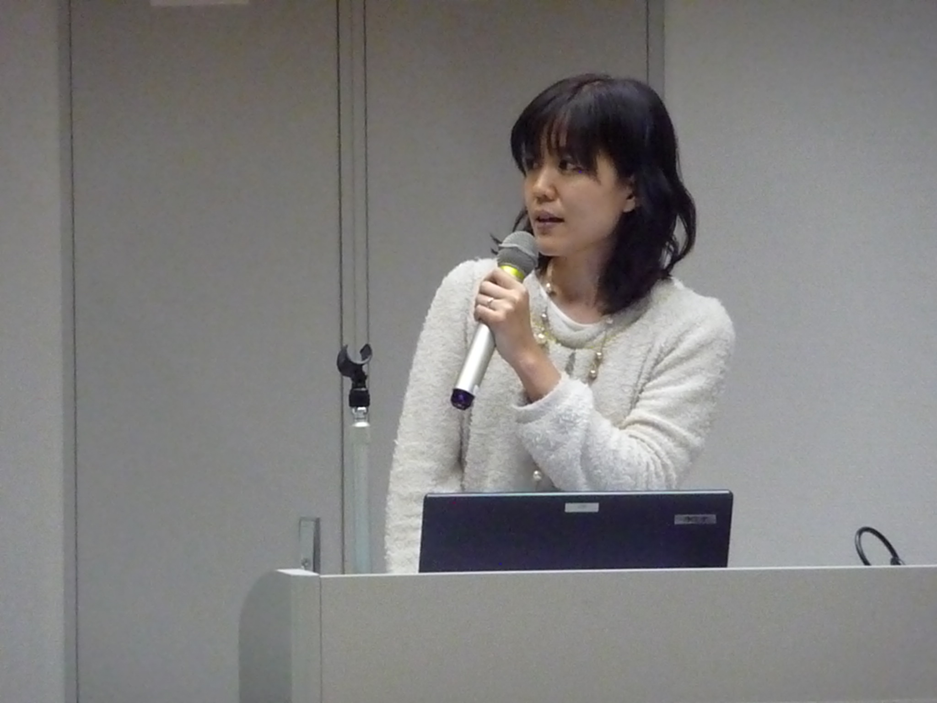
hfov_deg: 7.1
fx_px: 7579
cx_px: 468
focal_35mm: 280
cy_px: 352
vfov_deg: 5.3
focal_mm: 47
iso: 3200
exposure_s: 1/50
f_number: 4.9
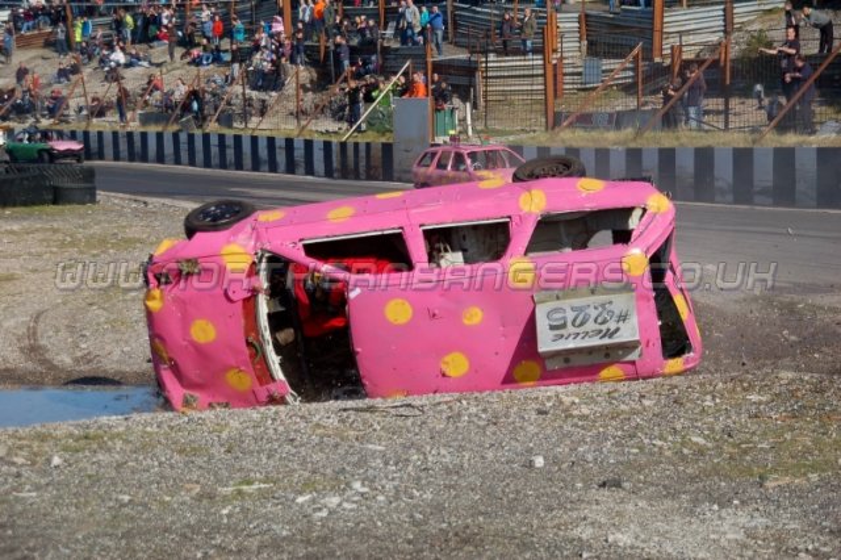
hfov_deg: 24.6
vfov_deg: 16.5
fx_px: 1926
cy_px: 280
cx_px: 420
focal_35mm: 82
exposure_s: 1/1250
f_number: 5.3
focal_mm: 55
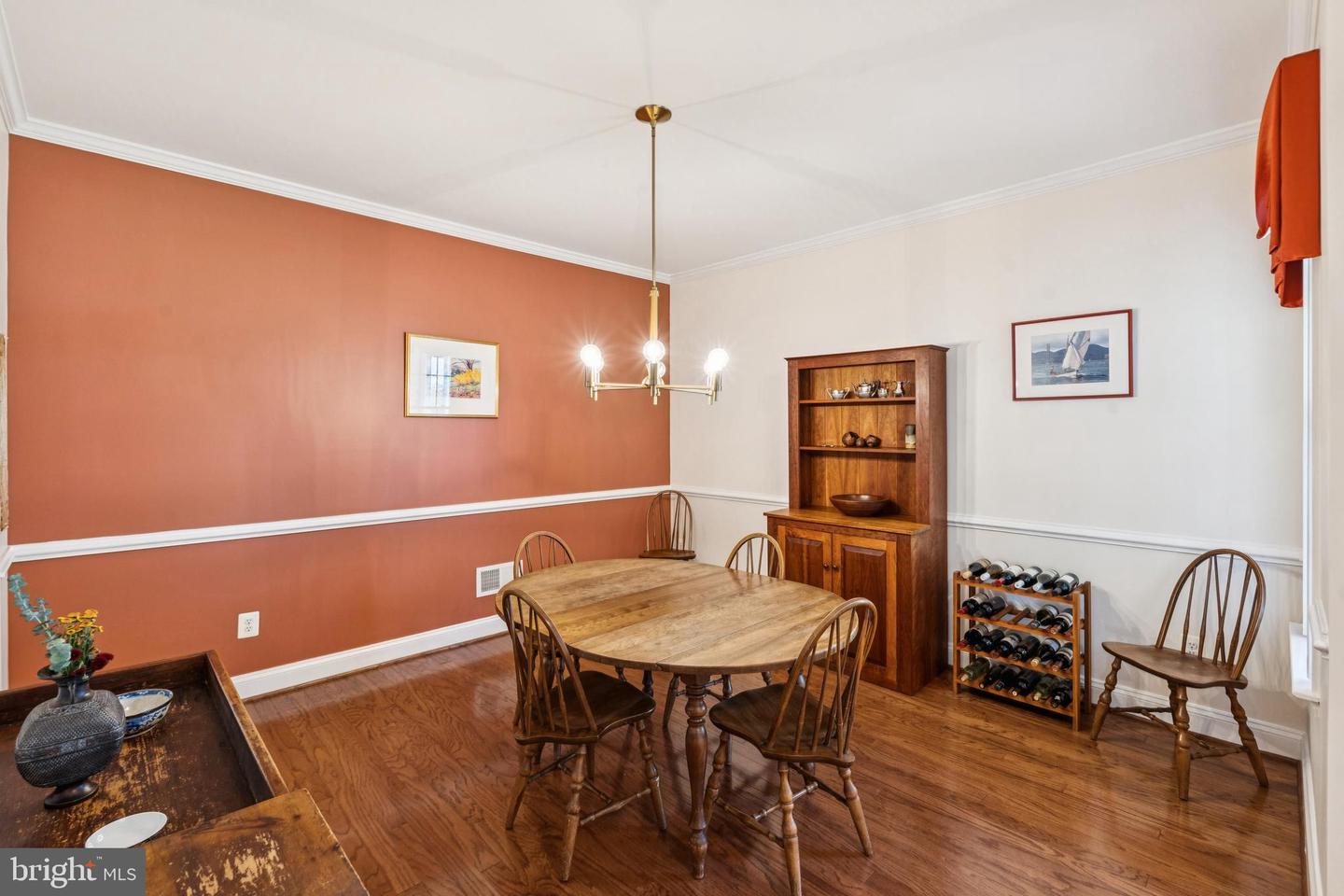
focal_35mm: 16
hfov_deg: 96.7
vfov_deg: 73.7
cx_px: 672
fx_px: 597
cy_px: 448
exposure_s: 1/4
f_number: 9
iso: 500
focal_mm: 16
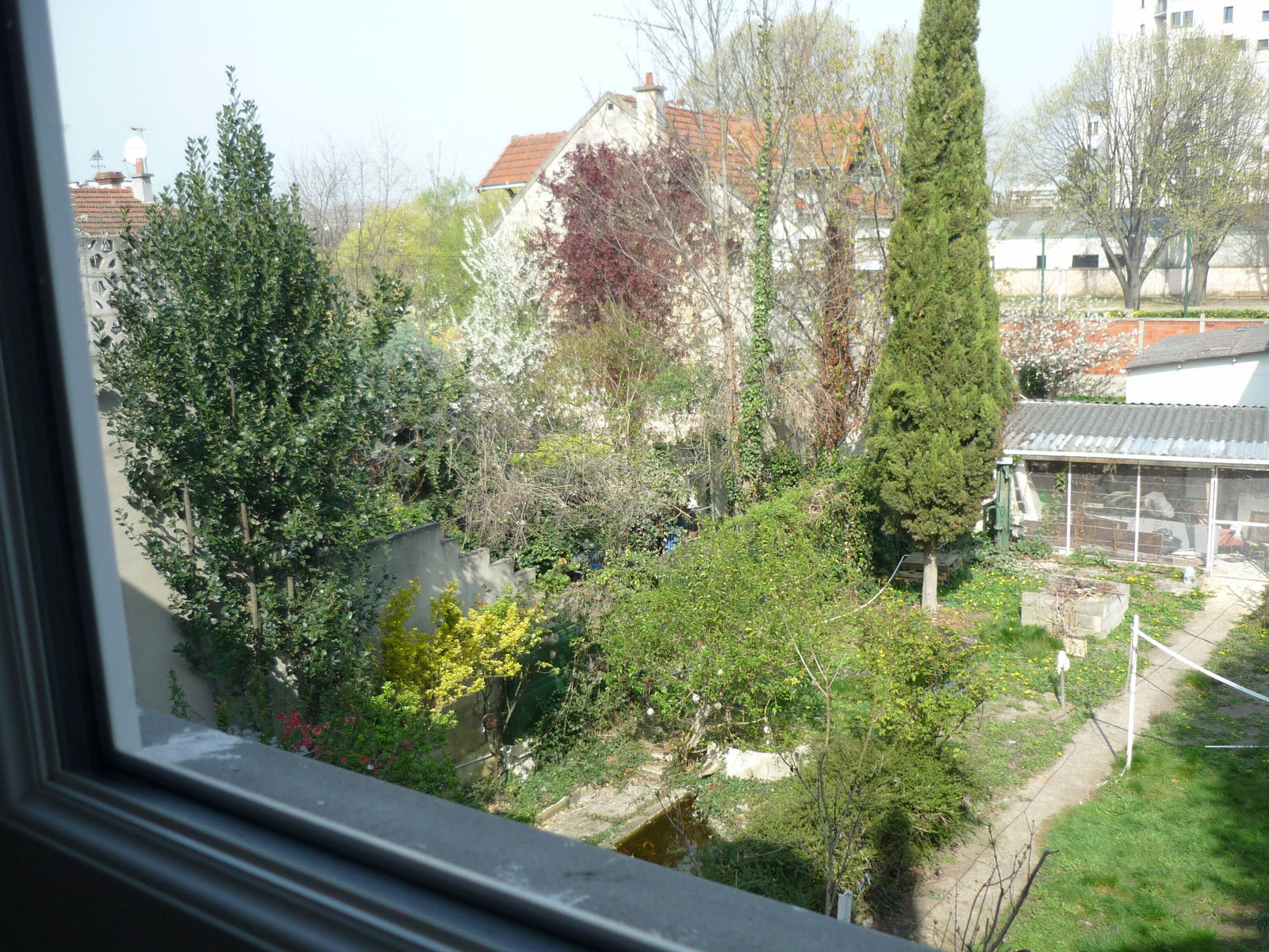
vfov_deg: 42.9
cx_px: 634
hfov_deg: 55.4
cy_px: 476
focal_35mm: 33
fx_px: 1210
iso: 100
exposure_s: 1/500
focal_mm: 5.5
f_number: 2.8
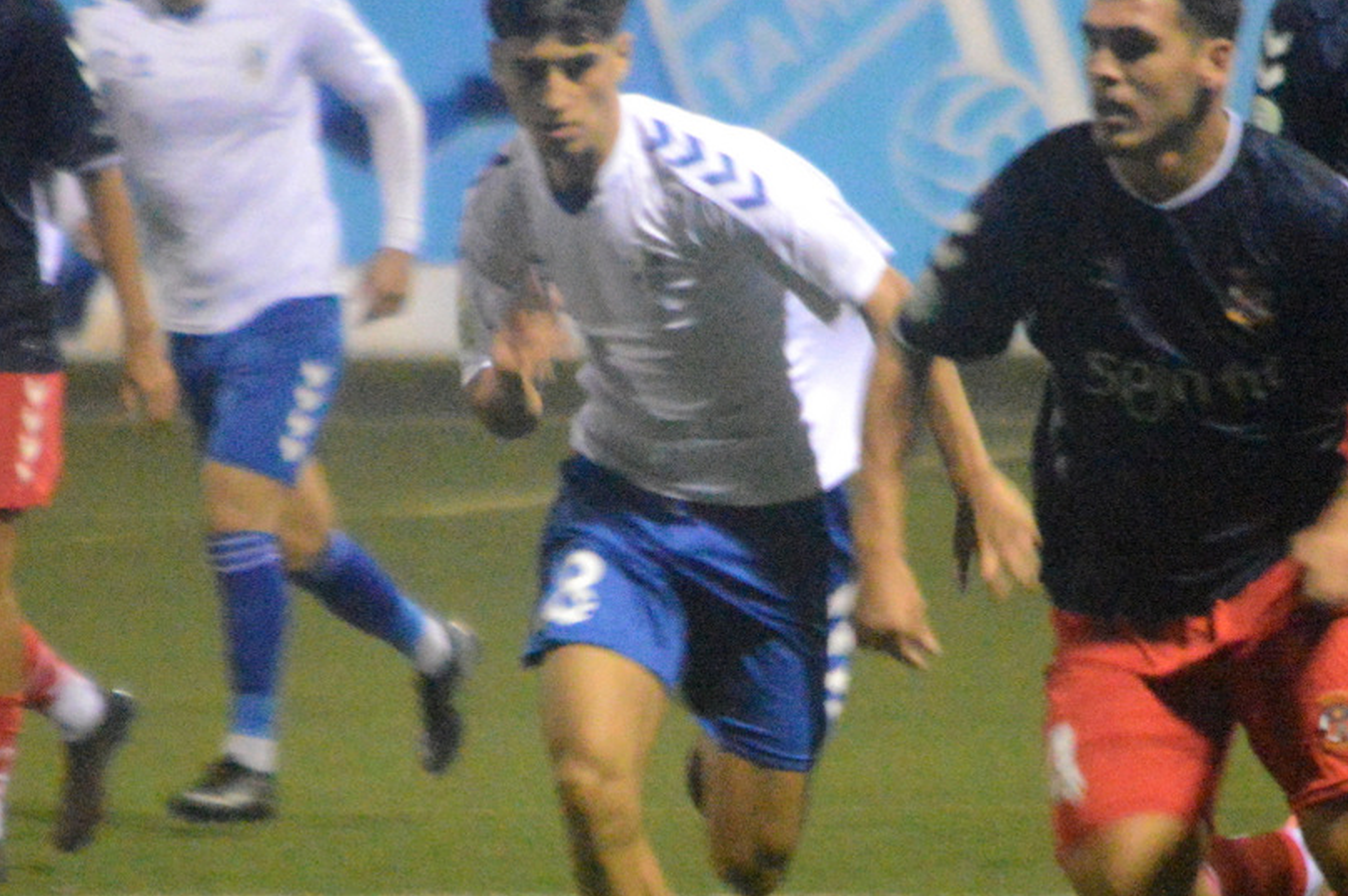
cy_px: 544
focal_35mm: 780
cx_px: 676
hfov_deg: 2.6
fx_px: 29177
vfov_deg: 1.8
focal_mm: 280
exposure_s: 1/160
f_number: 6.3
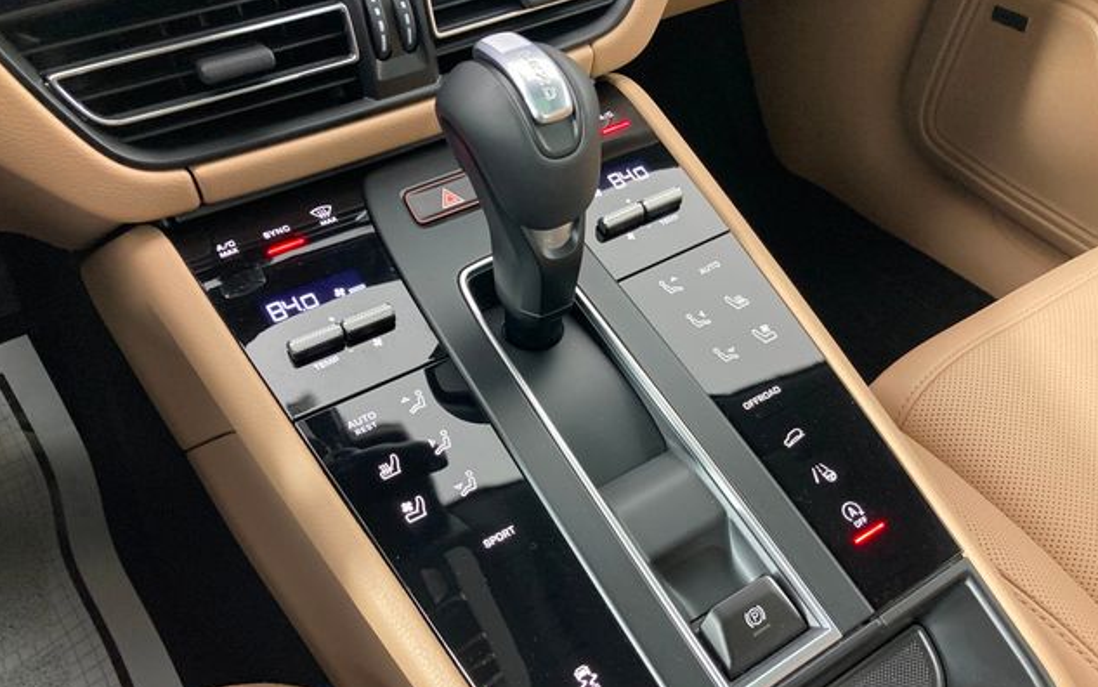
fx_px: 898
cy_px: 406
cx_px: 548
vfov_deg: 41.7
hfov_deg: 62.9
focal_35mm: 30
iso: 200
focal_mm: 3.99
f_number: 1.8
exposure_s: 1/41
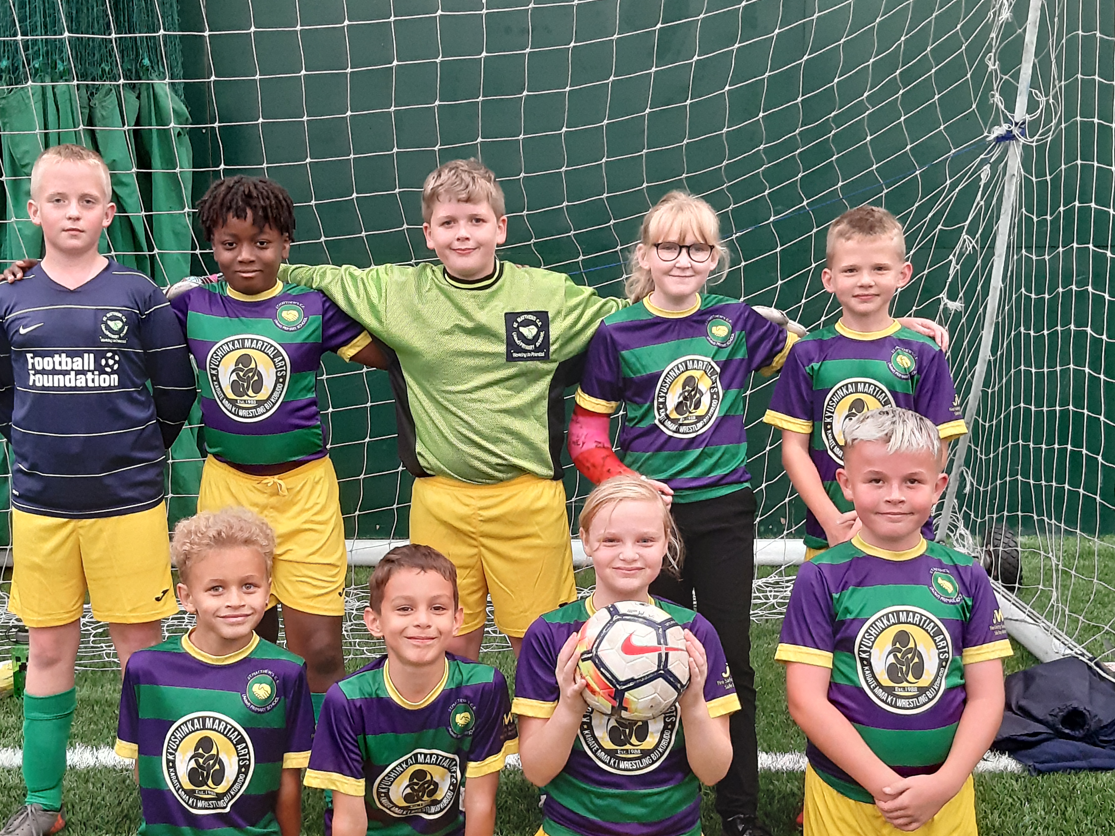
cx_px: 460
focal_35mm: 34
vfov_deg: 41.6
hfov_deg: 53.7
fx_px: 1095
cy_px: 507
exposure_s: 1/50
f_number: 1.7
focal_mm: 3.93
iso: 320
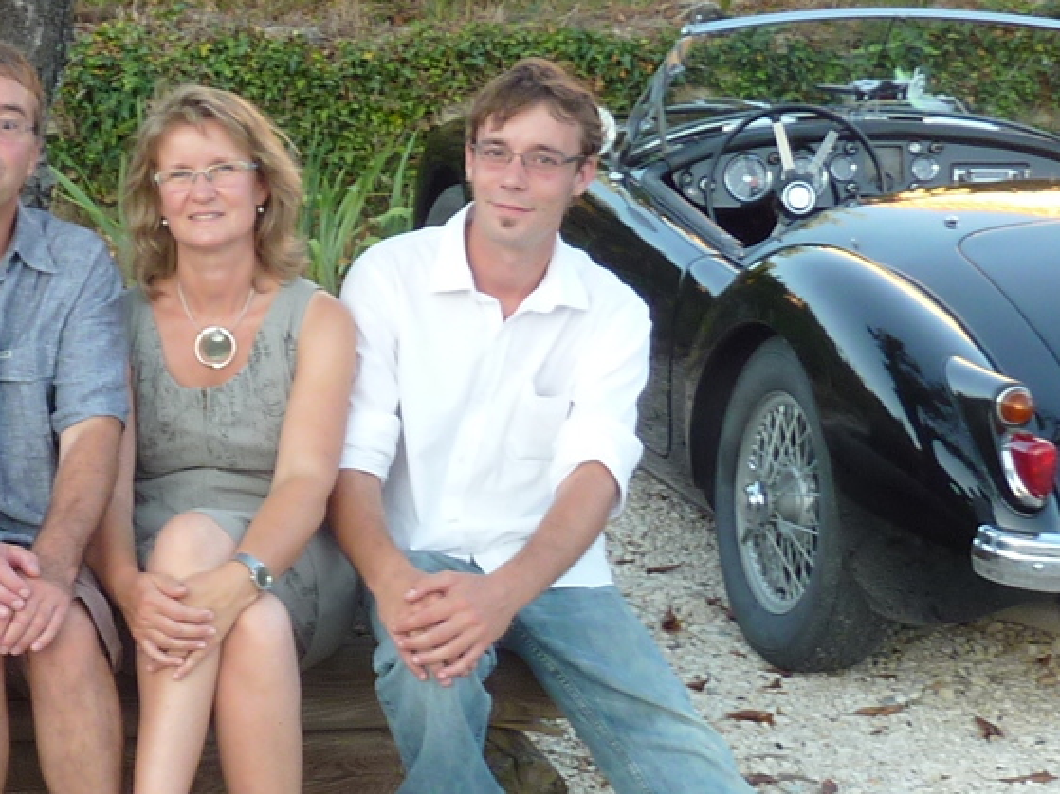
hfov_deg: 21.8
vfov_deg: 16.7
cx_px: 112
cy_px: 620
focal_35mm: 88
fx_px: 2694
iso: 80
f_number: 3.3
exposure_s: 1/50
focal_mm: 4.4
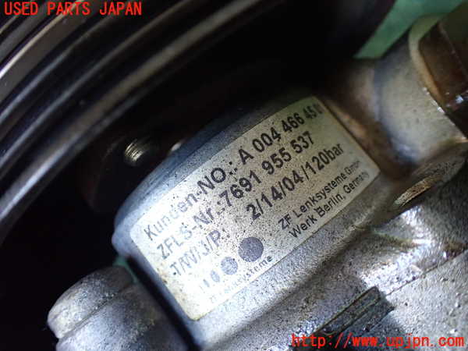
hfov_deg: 60.0
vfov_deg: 46.8
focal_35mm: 30
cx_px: 234
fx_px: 406
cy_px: 176
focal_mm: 5.4
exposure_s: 1/100
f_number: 2.3
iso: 800
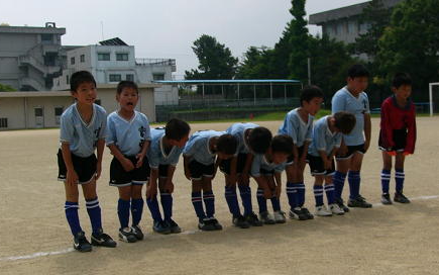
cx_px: 211
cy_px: 142
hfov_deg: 36.9
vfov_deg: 23.6
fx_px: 658
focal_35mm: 55
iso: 50
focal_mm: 6.2
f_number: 8
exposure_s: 1/1300
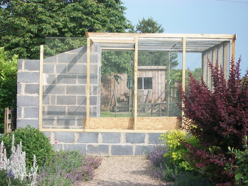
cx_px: 124
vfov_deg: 15.4
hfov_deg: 20.4
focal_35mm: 96
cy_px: 93
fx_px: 688
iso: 80
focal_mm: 17.1
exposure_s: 1/250
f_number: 5.2
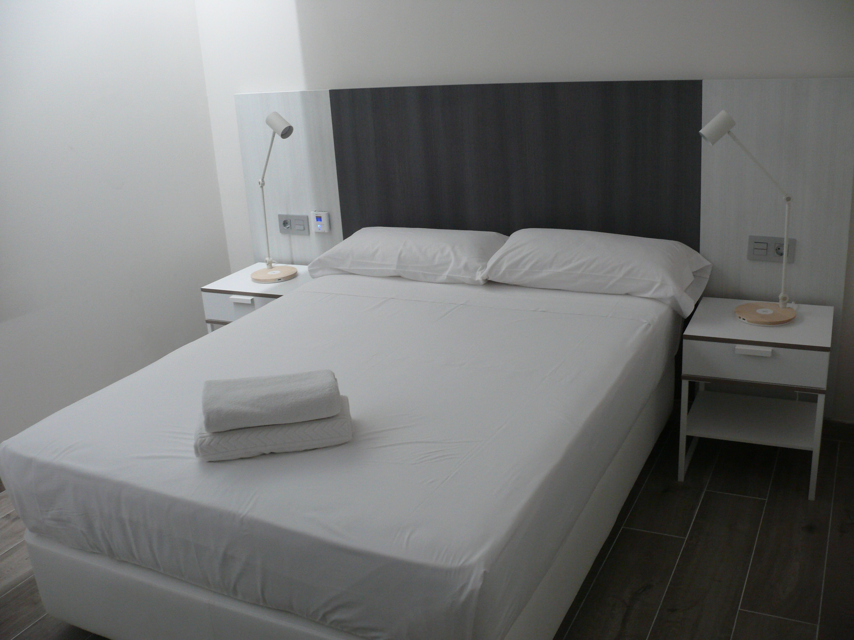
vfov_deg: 40.7
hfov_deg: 52.6
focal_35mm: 35
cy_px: 320
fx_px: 863
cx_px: 427
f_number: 2.8
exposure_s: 1/20
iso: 200
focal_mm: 7.4
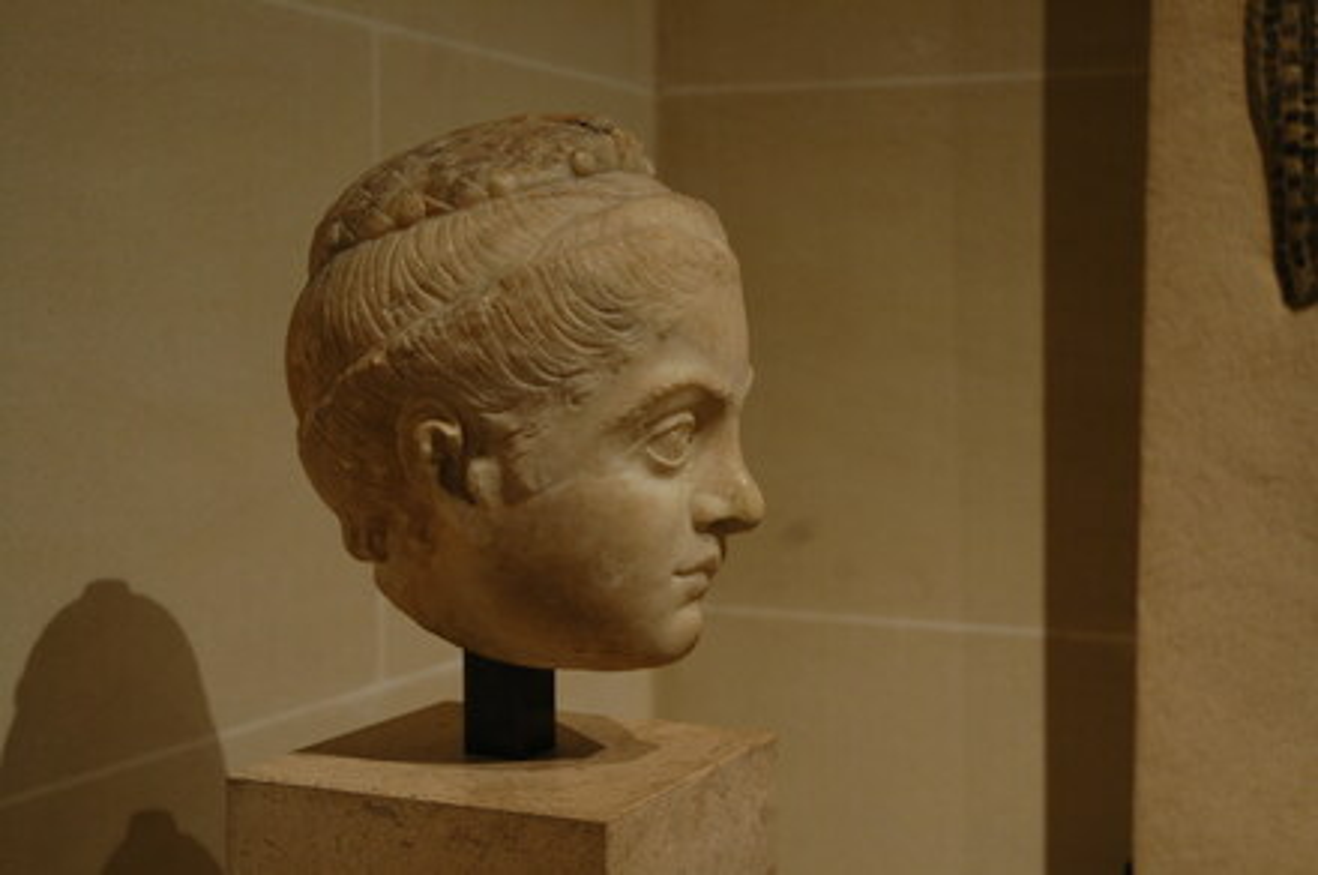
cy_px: 438
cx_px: 659
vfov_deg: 23.7
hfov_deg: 35.1
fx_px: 2084
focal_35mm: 57
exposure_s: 1/10
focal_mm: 38
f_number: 4.2
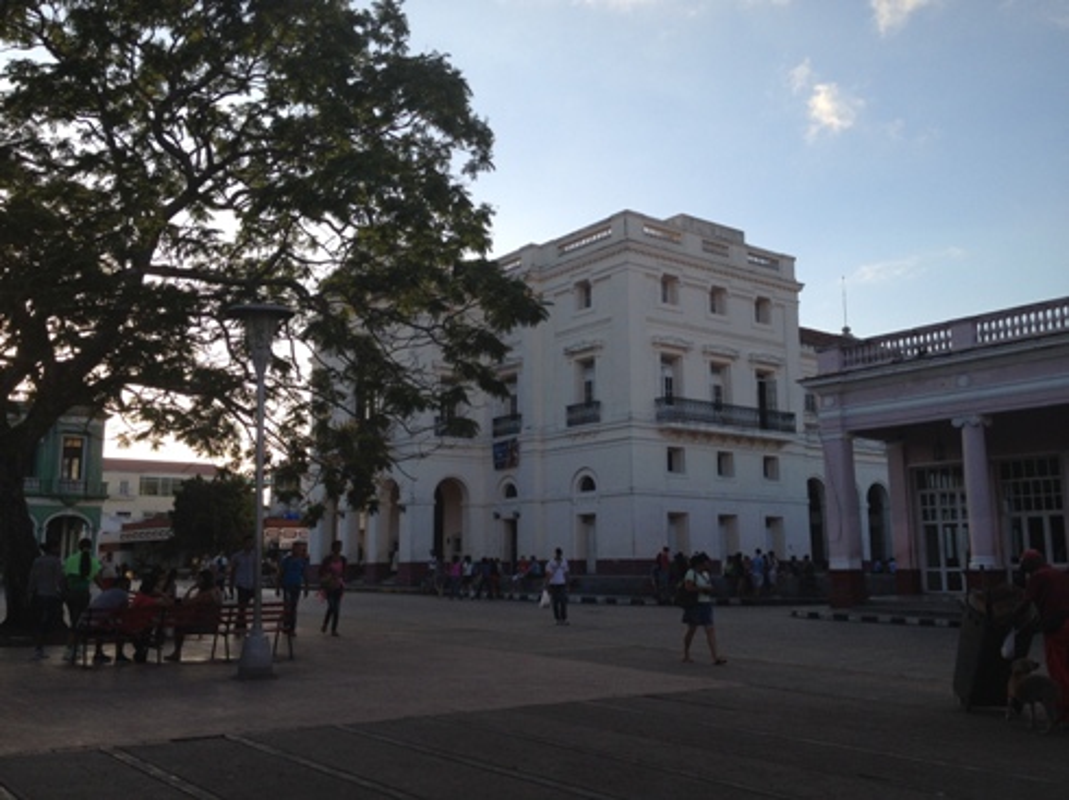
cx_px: 534
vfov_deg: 40.7
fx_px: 1080
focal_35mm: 35
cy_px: 400
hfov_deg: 52.6
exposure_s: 1/665
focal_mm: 4.28
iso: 50
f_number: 2.4
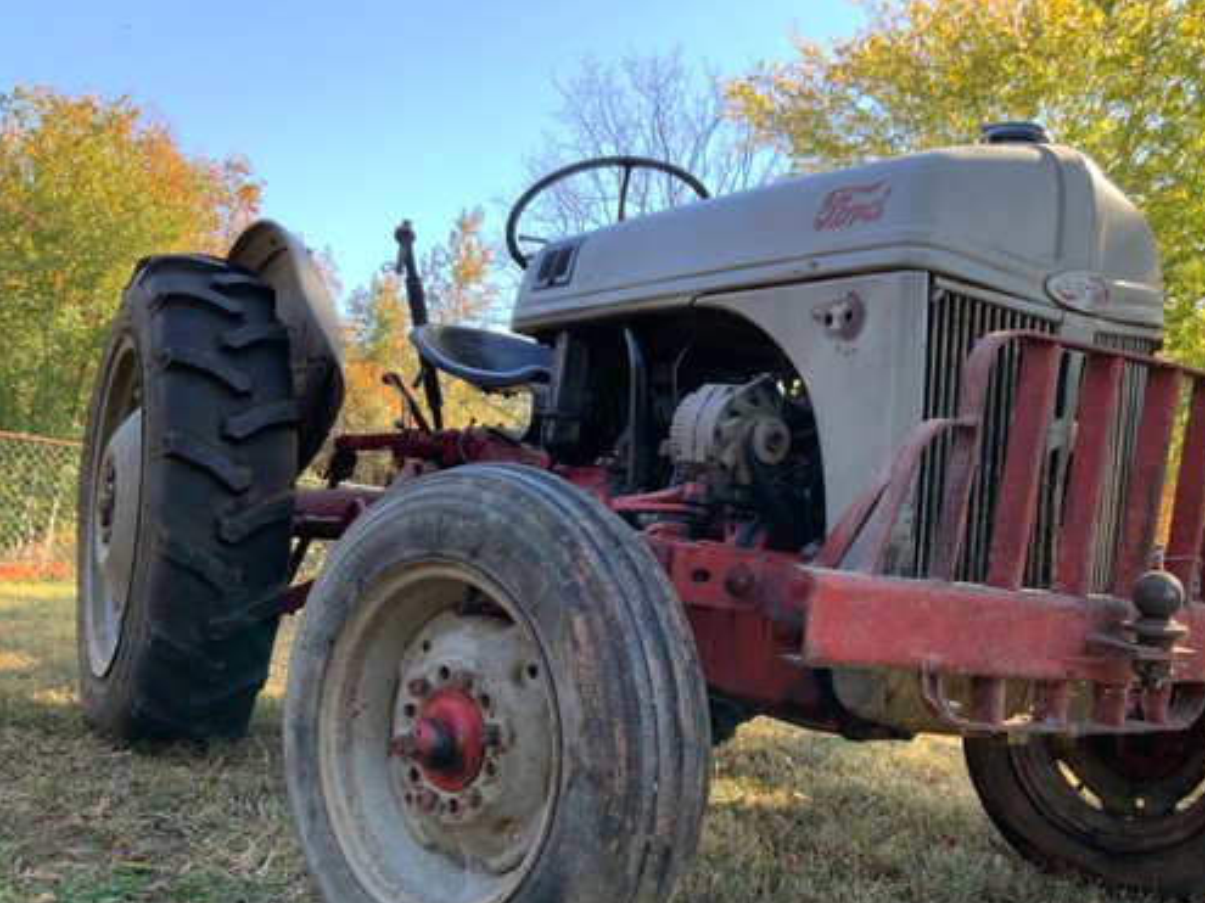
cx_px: 763
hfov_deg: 49.6
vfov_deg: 38.5
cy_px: 554
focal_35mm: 37
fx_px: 1288
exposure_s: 1/158
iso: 16
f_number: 1.8
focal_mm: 3
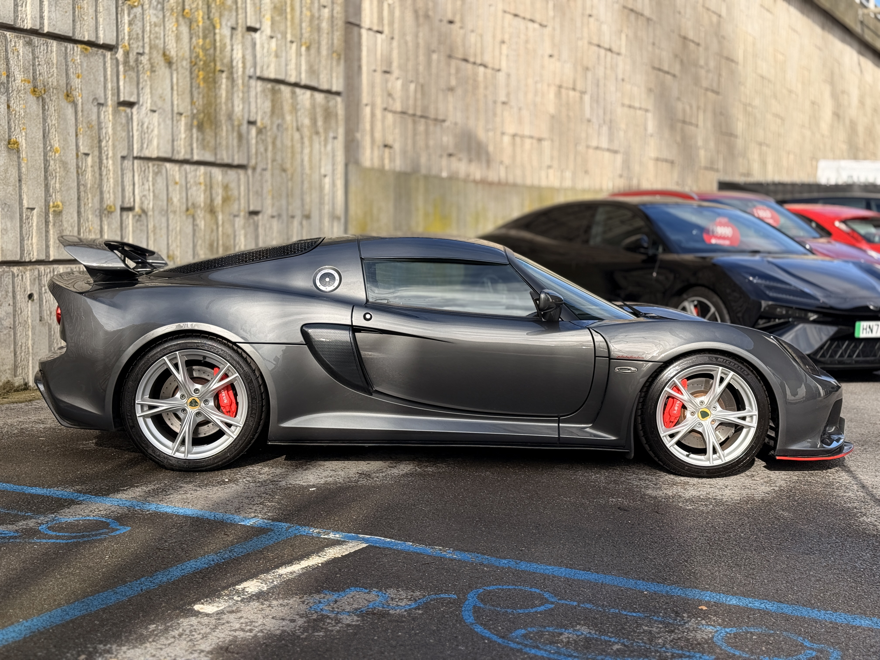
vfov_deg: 30.3
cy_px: 330
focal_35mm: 48
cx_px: 440
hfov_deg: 39.7
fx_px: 1220
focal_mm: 6.76
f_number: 1.78
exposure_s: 1/2146
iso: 100
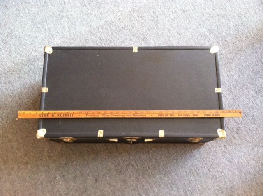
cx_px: 132
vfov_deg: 40.6
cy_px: 98
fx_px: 266
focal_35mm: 35
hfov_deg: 52.7
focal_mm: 3.85
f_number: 2.8
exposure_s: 1/15
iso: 500
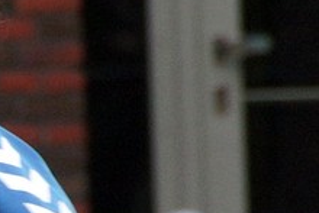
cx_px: -399
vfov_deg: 0.8
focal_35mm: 1744
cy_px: 258
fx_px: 15463
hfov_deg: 1.2
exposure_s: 1/250
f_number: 8
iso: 640
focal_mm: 250
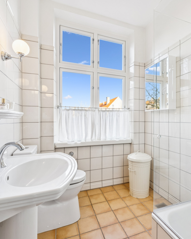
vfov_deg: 83.3
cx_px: 117
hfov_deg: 69.9
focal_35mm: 19
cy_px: 122
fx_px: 134
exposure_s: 1/10
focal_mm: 13
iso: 320
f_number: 11
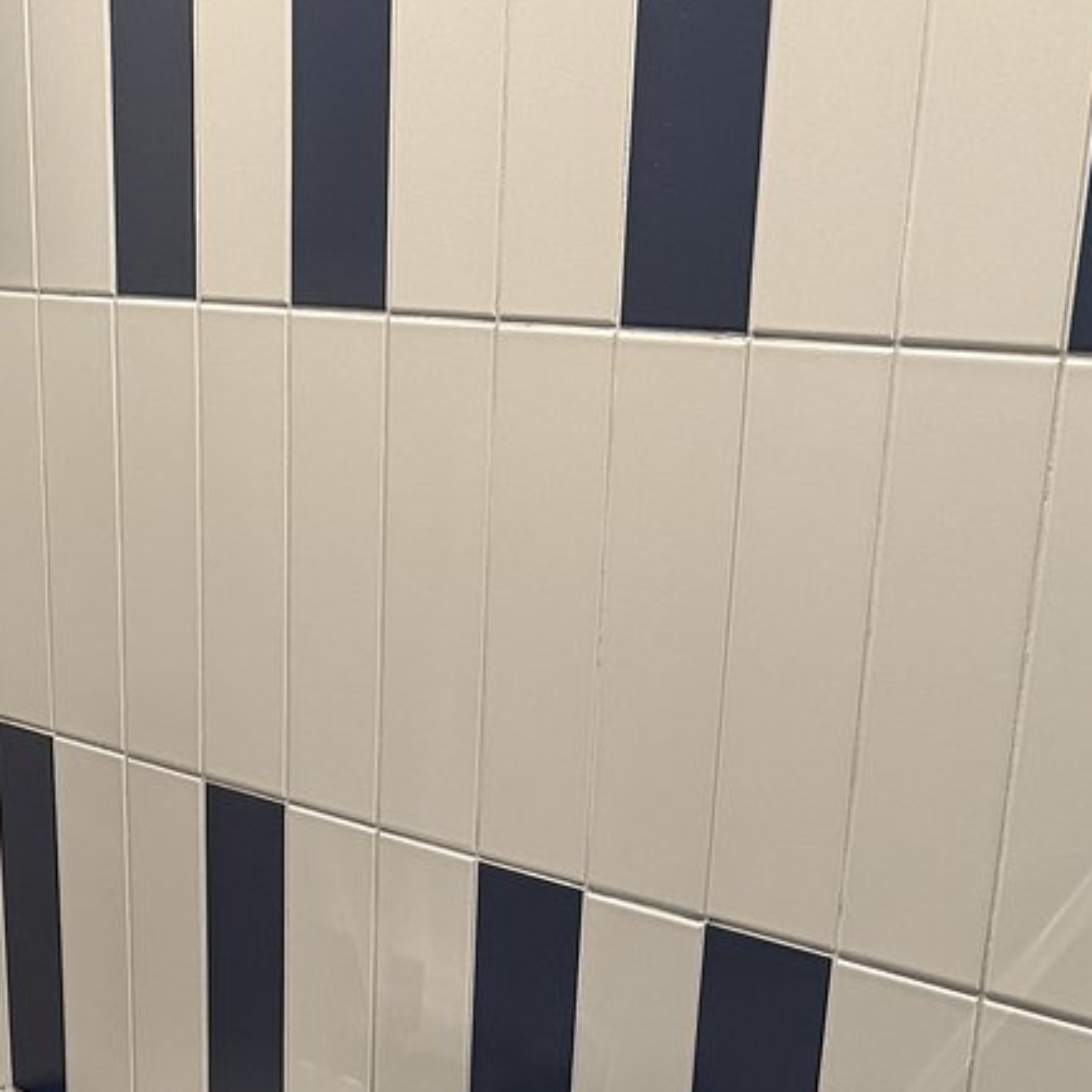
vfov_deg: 20.1
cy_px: 1613
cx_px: 111
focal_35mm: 75
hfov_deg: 22.5
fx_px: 2677
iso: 250
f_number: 1.78
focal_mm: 6.76
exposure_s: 1/60
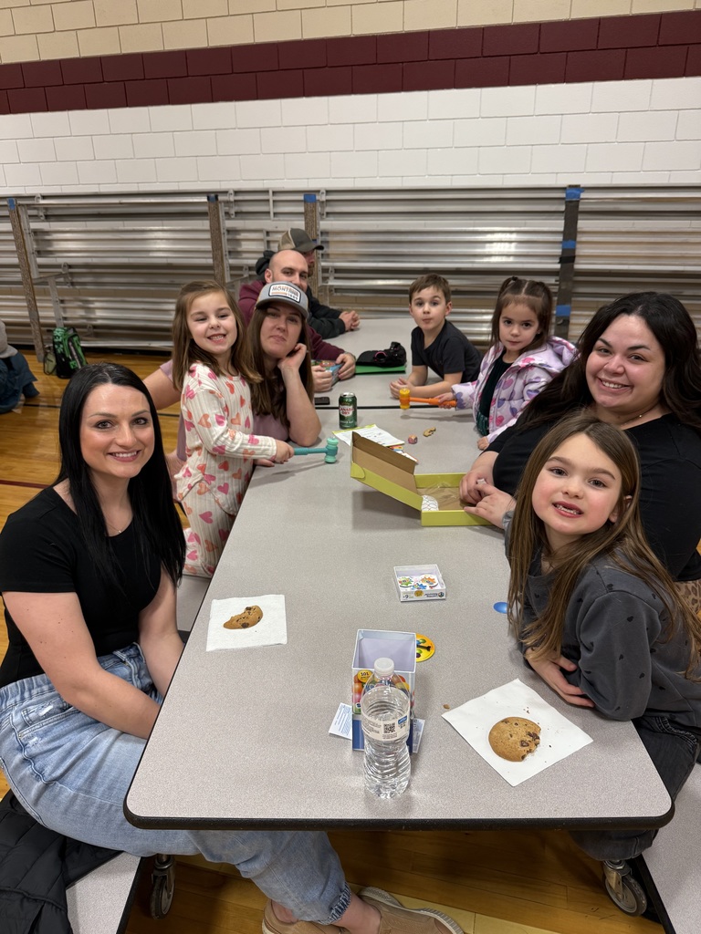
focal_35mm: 24
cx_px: 350
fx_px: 648
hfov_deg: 56.8
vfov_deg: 71.6
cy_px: 467
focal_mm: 6.76
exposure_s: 1/60
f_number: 1.78
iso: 160
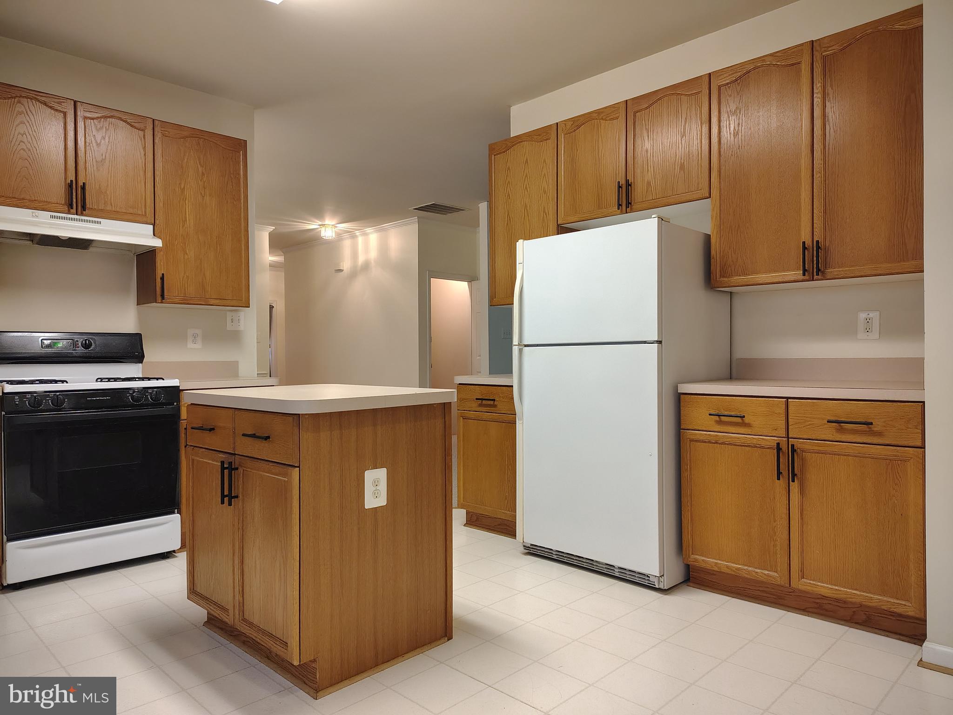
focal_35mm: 24
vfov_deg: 56.8
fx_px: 661
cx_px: 476
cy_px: 358
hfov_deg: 71.6
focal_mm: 5.56
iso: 912
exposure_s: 1/120
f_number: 1.8
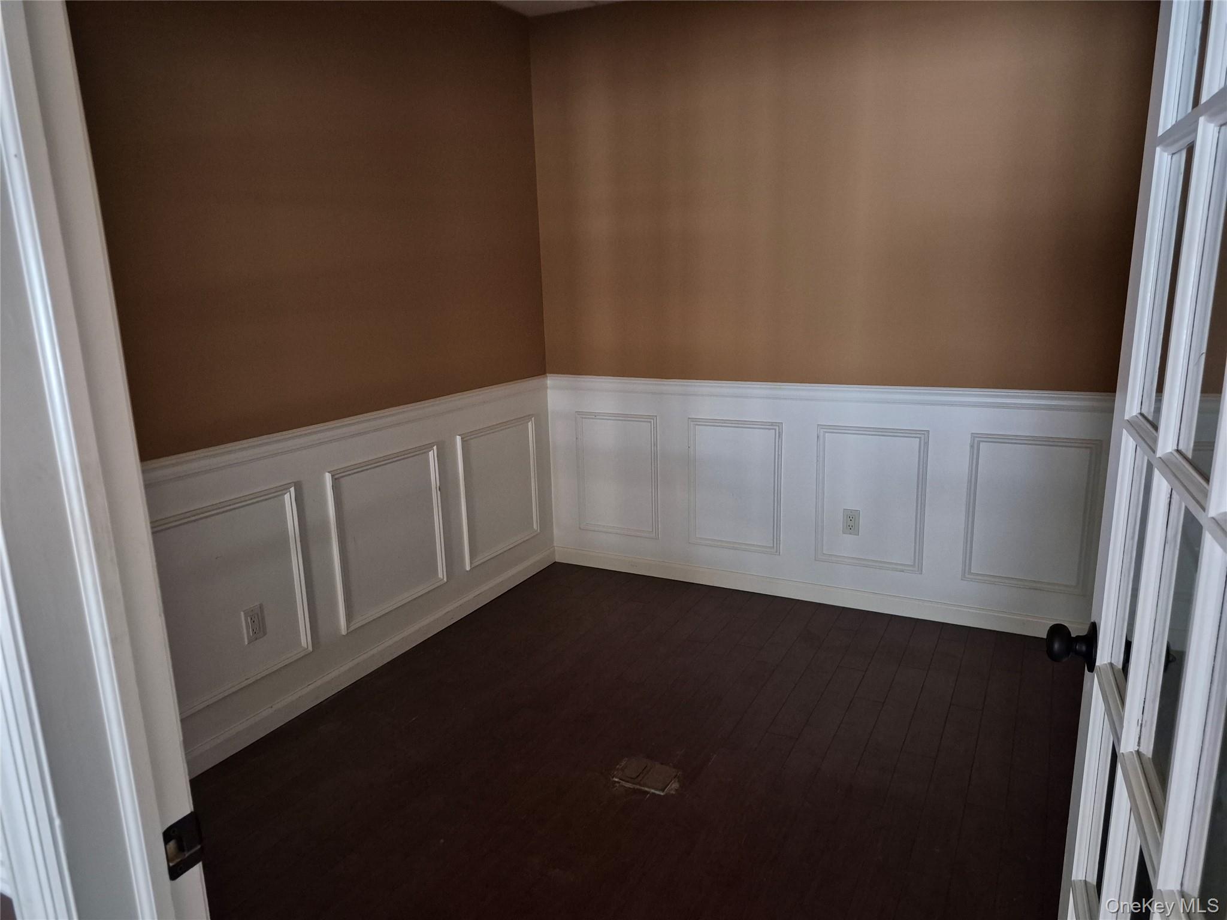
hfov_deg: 73.9
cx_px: 614
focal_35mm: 23
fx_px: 815
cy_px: 460
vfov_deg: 58.9
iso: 1250
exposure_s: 1/40
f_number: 1.8
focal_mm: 5.4
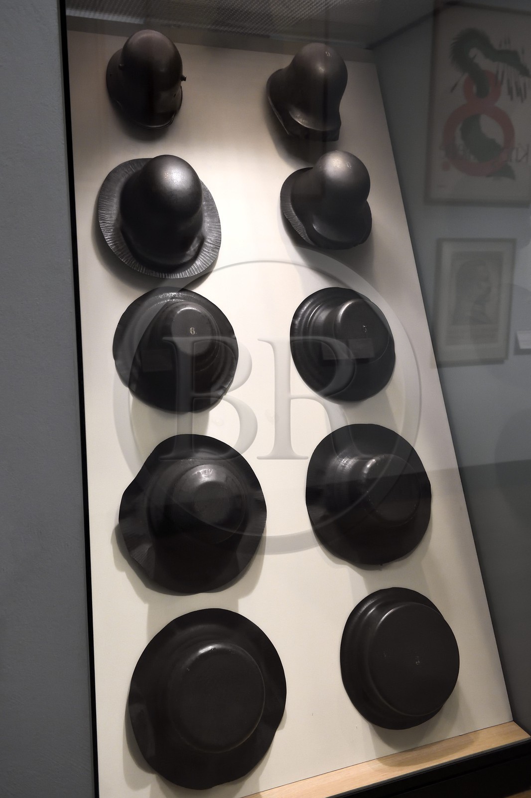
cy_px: 399
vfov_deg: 60.3
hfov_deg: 42.3
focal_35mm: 31
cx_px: 266
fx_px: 686
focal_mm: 31
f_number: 4
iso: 3200
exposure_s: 1/50
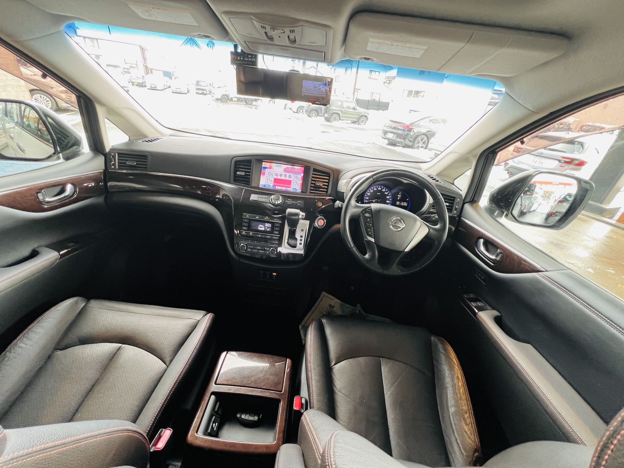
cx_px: 312
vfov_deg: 89.9
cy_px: 234
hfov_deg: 106.2
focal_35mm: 13
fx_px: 234
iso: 250
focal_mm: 1.57
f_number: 1.8
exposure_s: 1/99
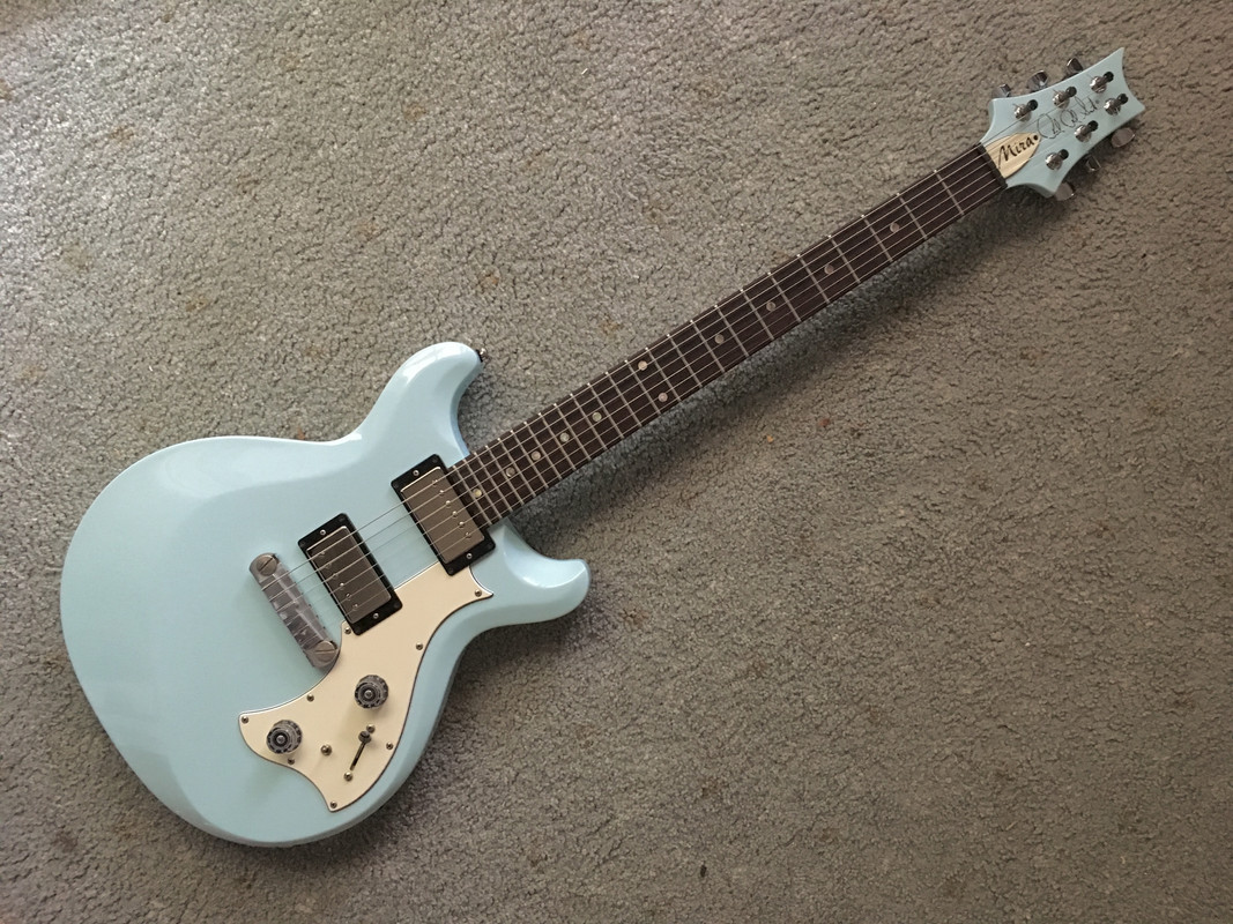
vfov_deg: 48.2
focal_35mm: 29
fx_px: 1033
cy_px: 462
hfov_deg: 61.7
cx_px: 616
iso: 250
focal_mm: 4.15
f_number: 2.2
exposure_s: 1/17
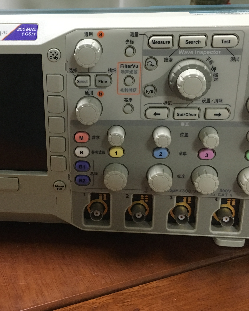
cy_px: 144
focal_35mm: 48
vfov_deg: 38.8
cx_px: 68
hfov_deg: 31.0
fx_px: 442
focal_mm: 4.15
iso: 200
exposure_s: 1/25
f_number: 2.2
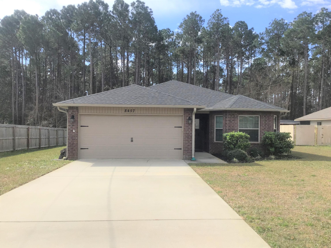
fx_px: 296
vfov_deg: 45.4
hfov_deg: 58.4
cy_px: 124
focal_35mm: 31
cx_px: 166
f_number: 2.4
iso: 25
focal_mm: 3.3
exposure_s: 1/886
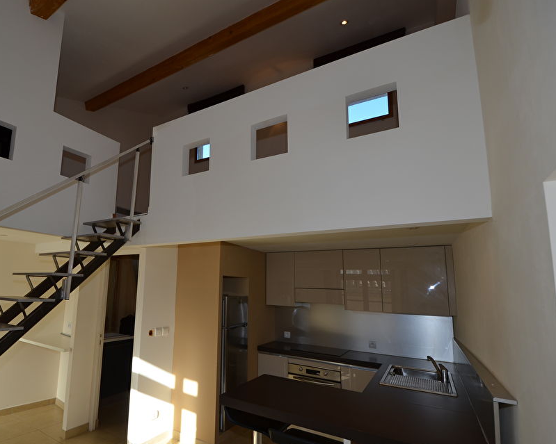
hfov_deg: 84.4
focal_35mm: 18
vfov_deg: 73.7
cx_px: 202
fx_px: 296
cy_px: 234
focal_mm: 10
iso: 140
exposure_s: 1/125
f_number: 5.6
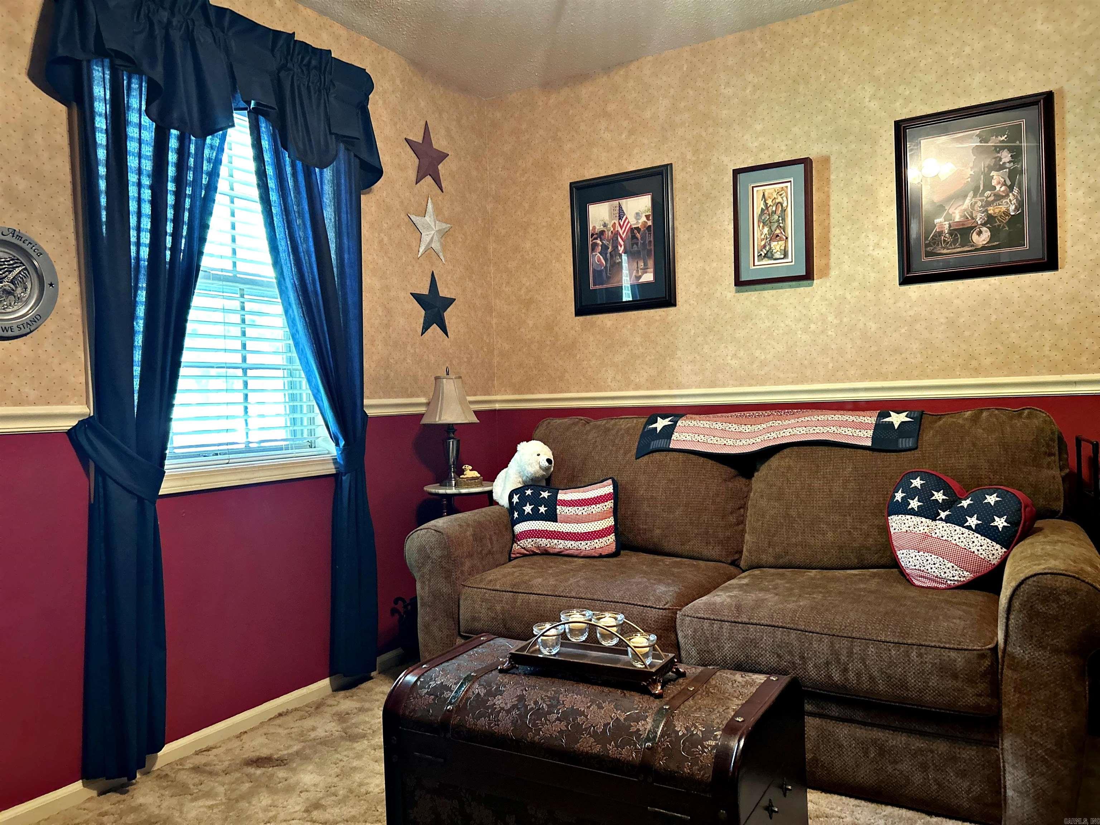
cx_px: 550
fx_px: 826
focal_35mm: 26
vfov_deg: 53.1
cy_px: 412
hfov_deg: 67.3
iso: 500
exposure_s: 1/40
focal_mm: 5.7
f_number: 1.5
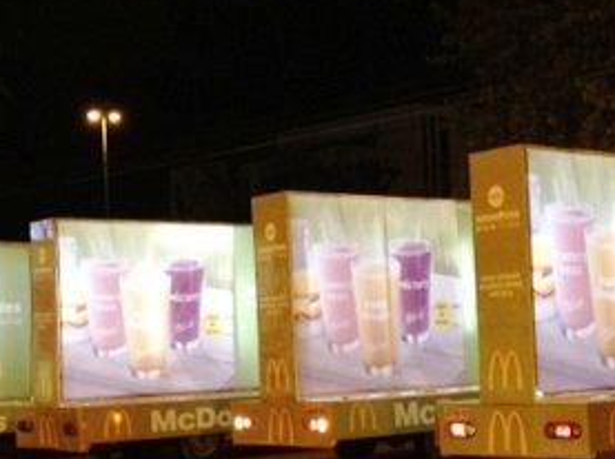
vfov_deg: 18.1
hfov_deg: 24.1
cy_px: 290
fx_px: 1437
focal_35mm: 81
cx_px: 284
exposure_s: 1/20
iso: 400
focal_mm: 4.28
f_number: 2.4
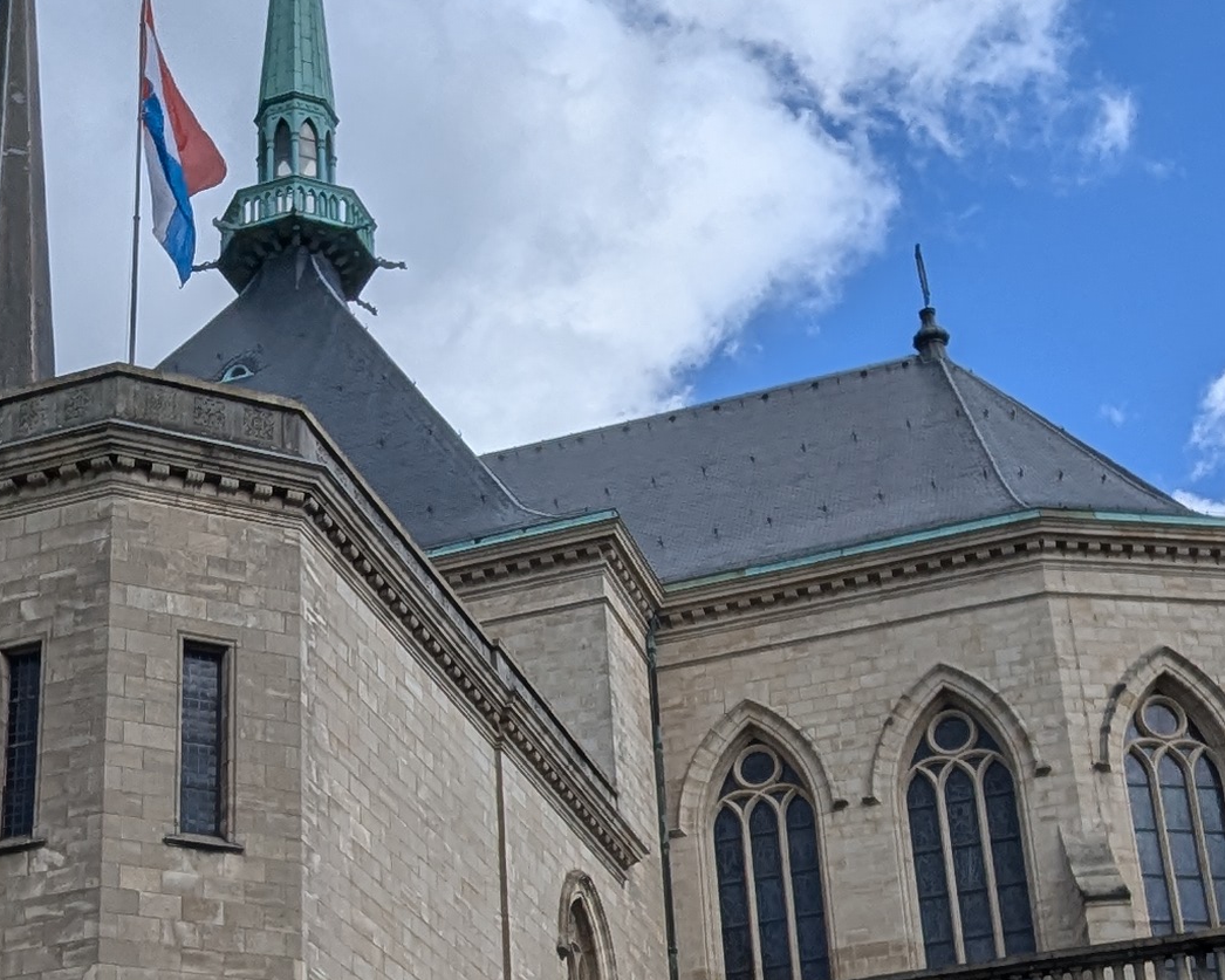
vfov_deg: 24.6
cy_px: 796
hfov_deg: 30.8
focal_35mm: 61
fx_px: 2212
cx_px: 453
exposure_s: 1/2653
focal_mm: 2.35
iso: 53
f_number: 2.2
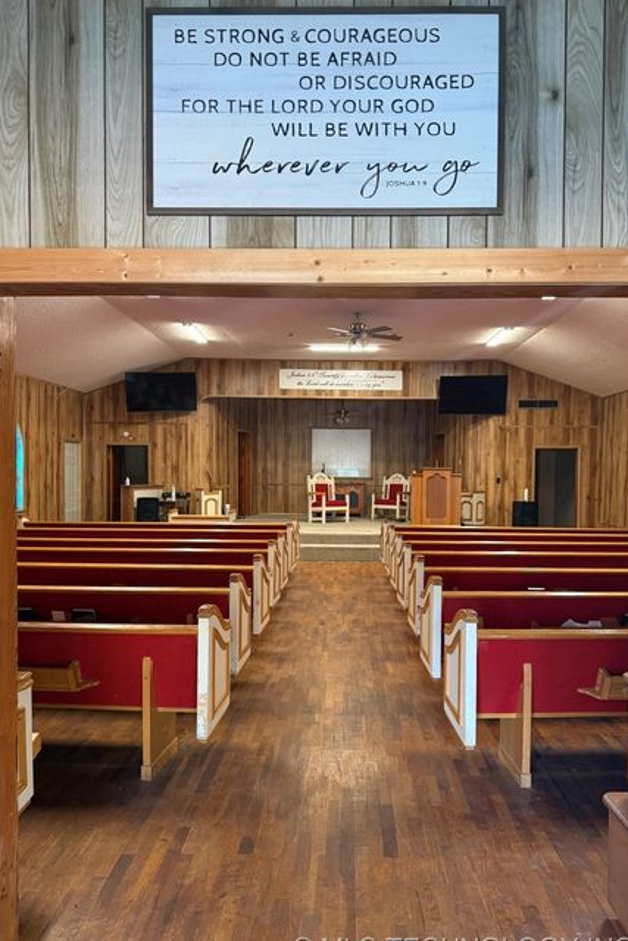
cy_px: 487
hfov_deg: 49.5
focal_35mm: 26
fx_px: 680
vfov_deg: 69.4
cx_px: 341
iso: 320
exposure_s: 1/60
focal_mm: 6.76
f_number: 1.78
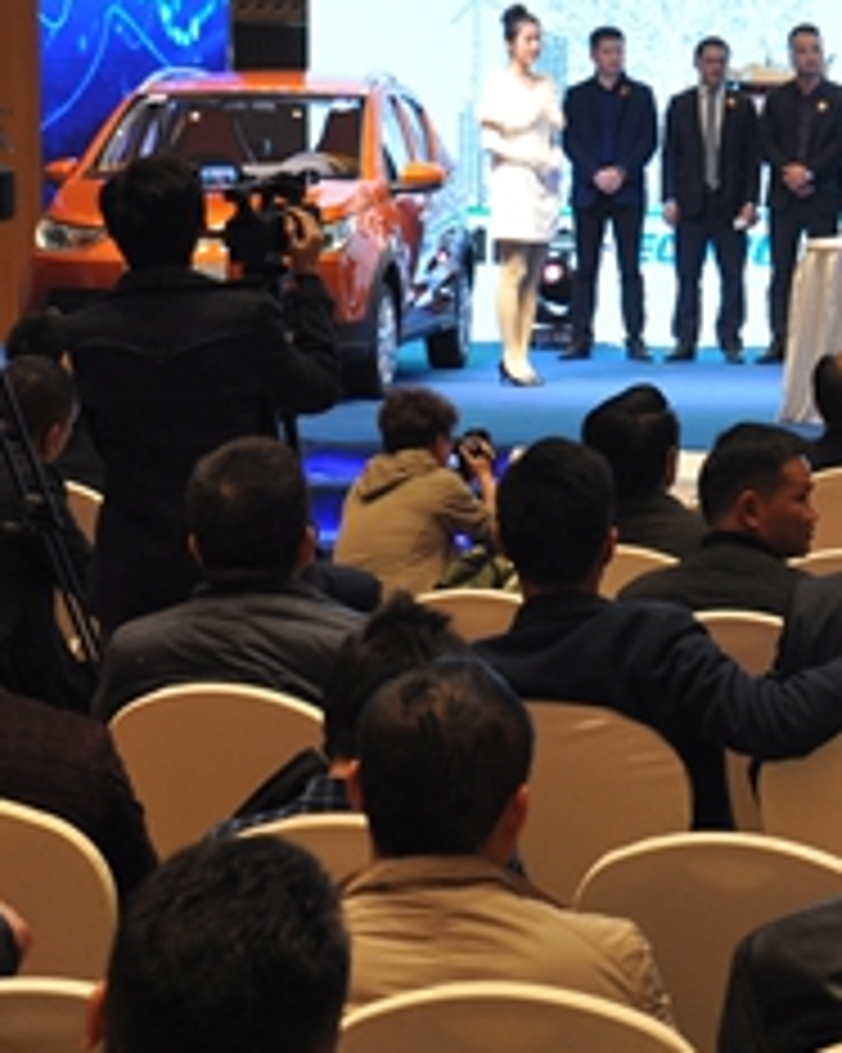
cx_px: 765
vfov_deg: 15.4
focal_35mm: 125
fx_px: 3896
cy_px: 513
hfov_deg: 12.2
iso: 500
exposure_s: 1/60
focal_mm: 32
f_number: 4.2
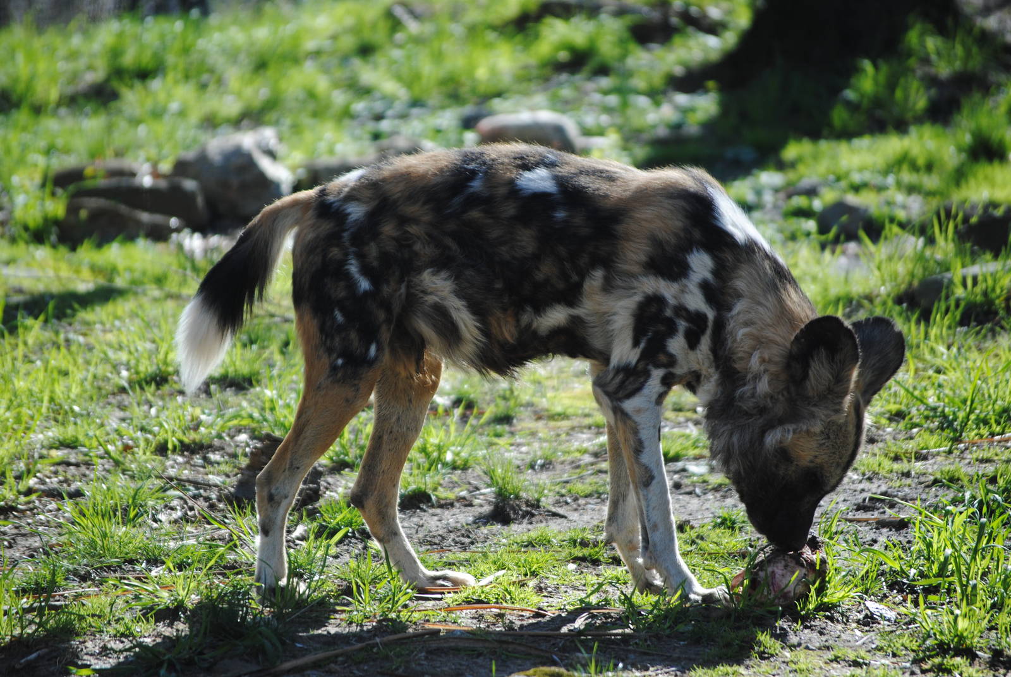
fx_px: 5694
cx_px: 506
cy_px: 338
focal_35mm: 202
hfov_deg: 10.1
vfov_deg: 6.8
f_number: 5
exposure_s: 1/320
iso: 200
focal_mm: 135
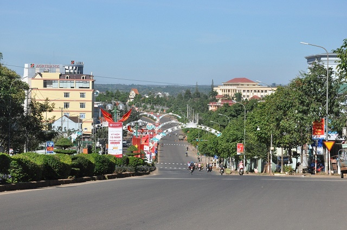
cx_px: 174
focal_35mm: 99
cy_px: 115
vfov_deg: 13.8
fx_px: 952
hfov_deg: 20.7
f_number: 11
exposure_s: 1/2000
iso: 1000
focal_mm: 66
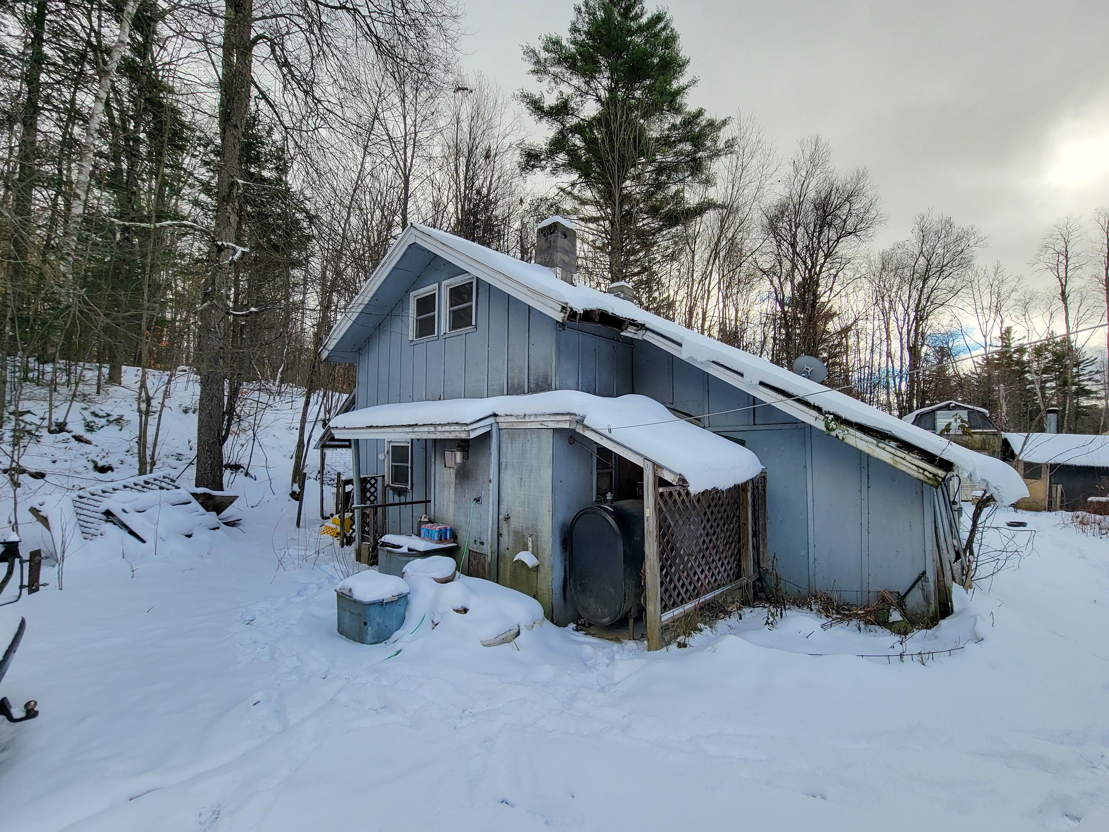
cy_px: 424
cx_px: 583
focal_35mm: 14
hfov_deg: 102.0
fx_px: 449
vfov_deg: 85.7
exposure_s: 1/950
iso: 50
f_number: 2.2
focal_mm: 2.2
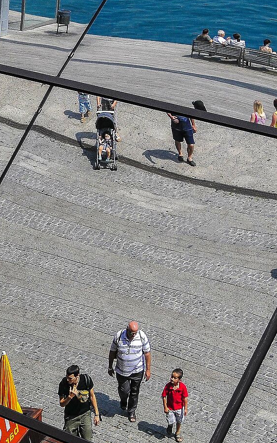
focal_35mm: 129
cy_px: 235
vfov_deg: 16.2
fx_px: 1558
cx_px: -248
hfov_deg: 9.6
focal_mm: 32
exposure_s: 1/320
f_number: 7.1
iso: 250
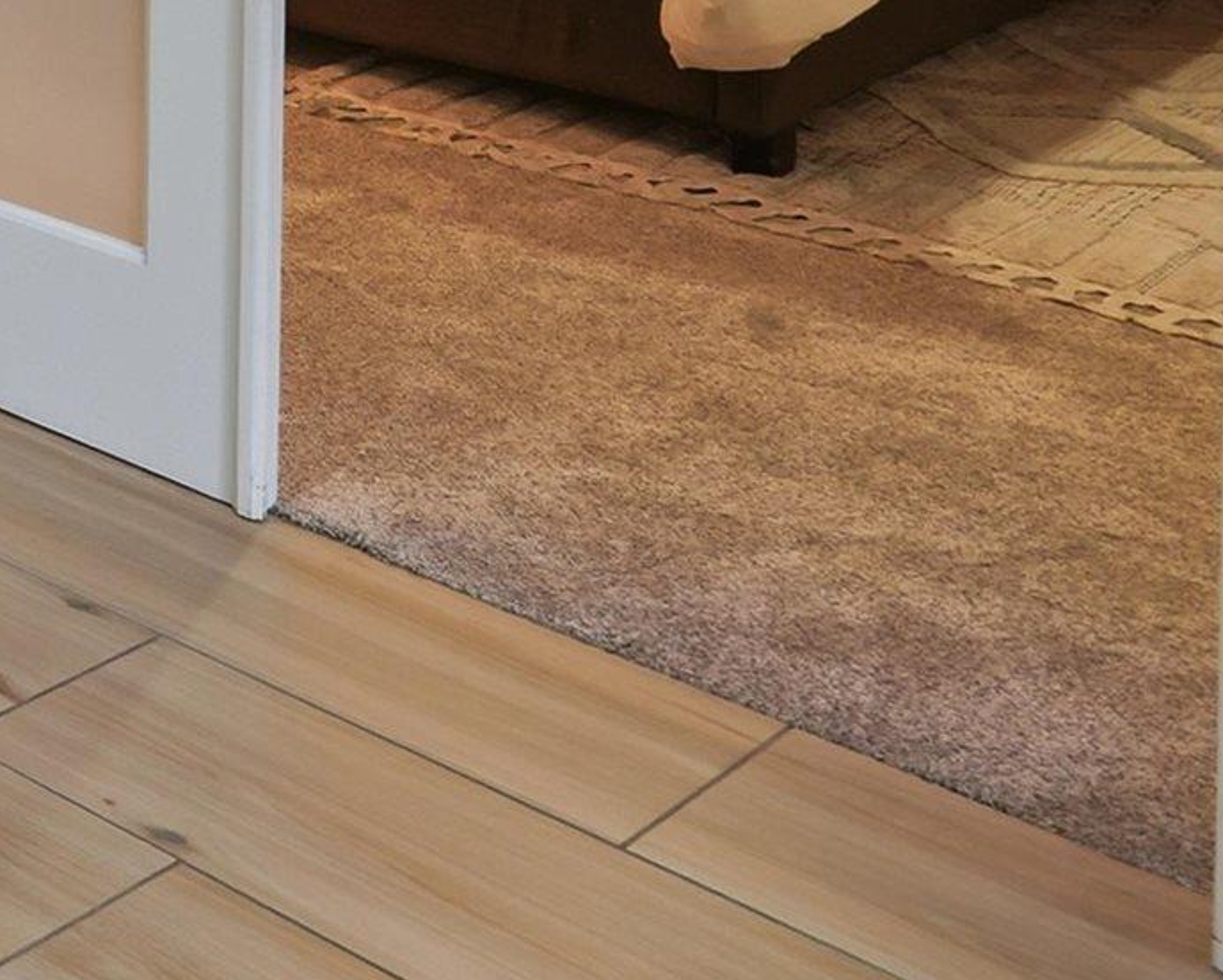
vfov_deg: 18.9
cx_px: -1168
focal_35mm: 67
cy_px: -640
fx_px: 2426
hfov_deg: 18.9
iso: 500
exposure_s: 1/5
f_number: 11
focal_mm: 16
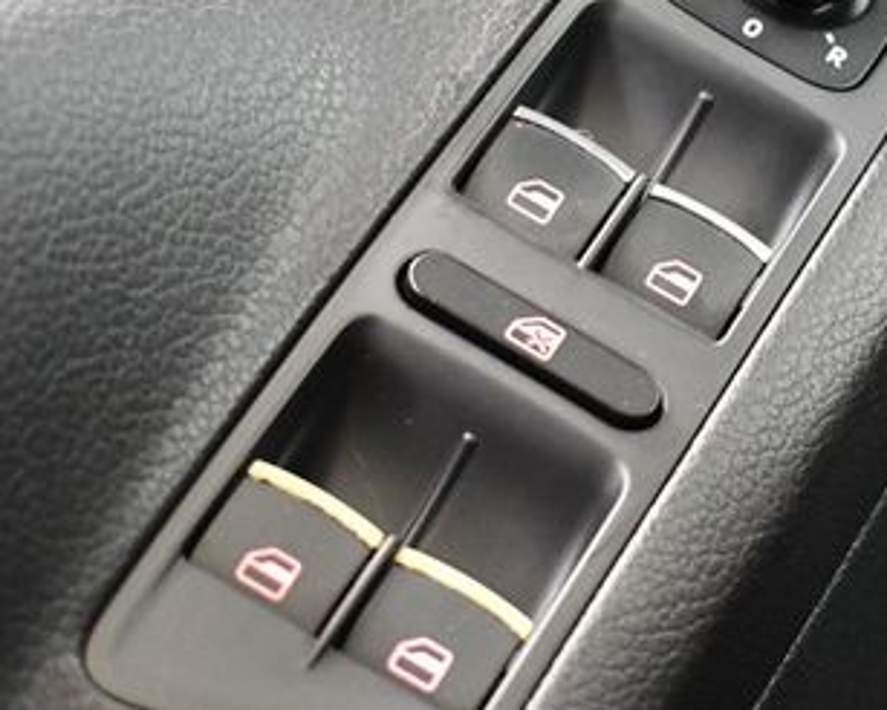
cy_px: 306
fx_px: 3494
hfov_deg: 14.4
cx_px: 624
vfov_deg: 11.6
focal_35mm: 133
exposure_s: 1/60
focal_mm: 34
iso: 4000
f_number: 4.5
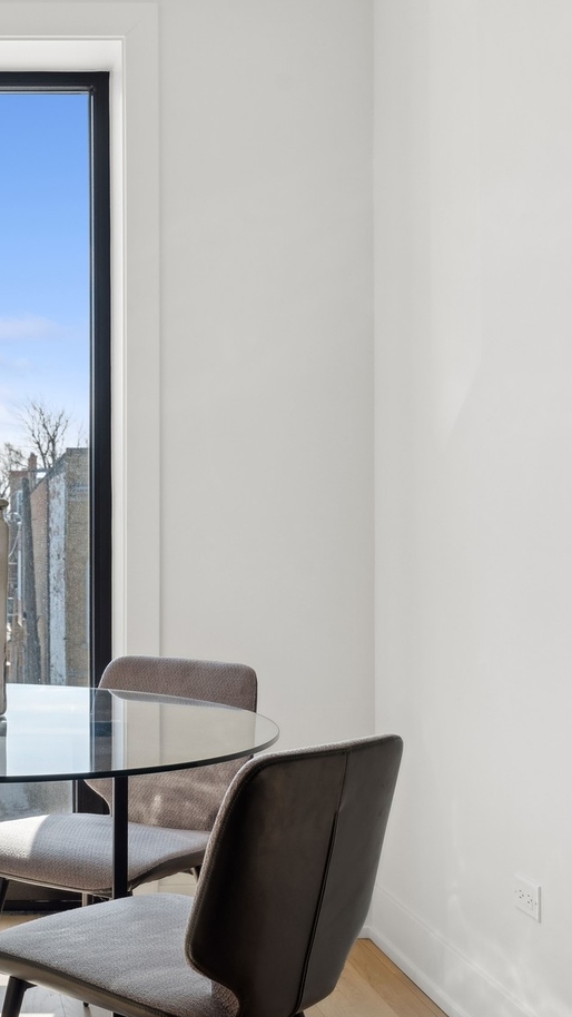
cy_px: 555
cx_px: -58
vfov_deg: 39.8
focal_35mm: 52
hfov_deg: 21.8
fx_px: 1402
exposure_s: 1/160
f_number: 8
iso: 320
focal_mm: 28
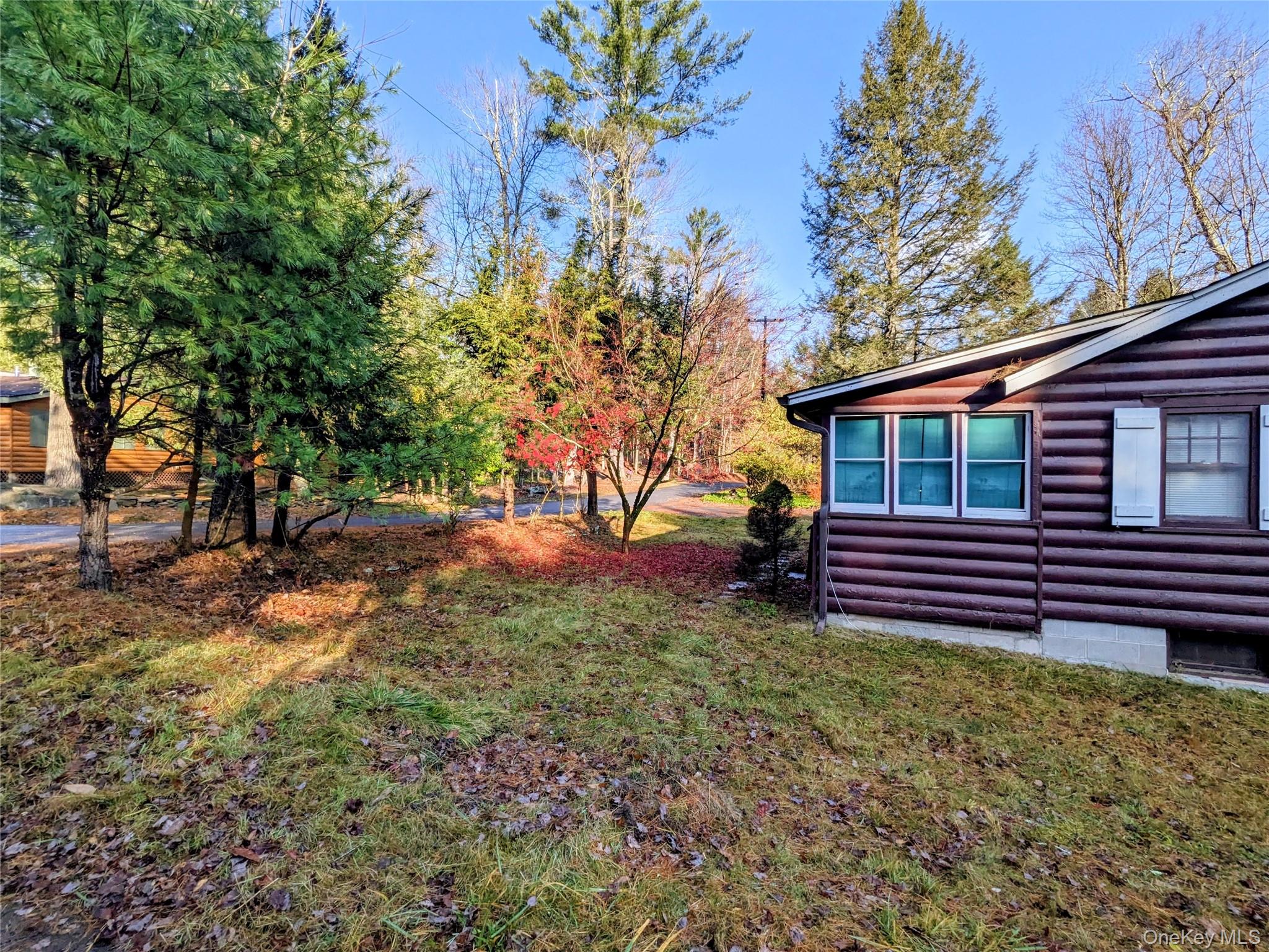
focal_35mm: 16
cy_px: 476
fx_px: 587
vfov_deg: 78.1
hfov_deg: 94.5
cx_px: 634
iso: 34
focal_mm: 2.22
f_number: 2.2
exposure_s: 1/480
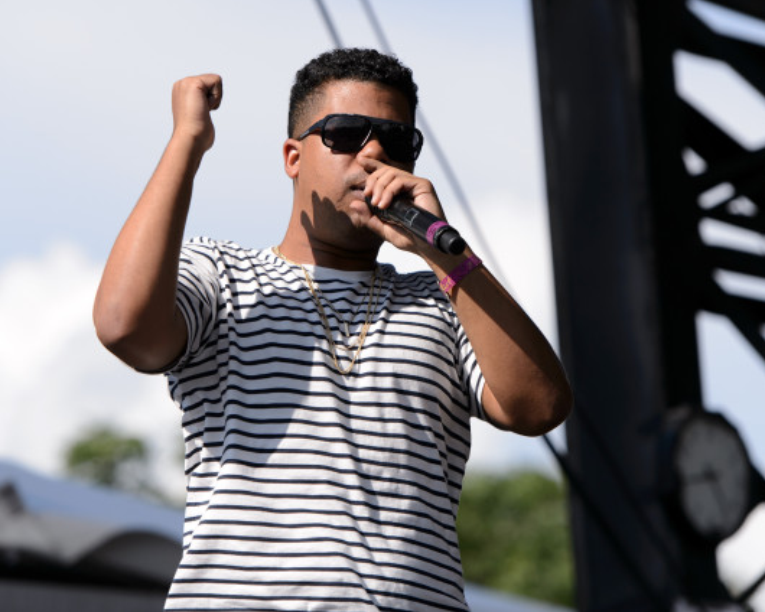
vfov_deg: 9.1
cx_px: 346
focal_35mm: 170
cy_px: 305
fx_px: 3849
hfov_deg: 11.3
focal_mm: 150
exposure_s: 1/2000
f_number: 3.5
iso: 100
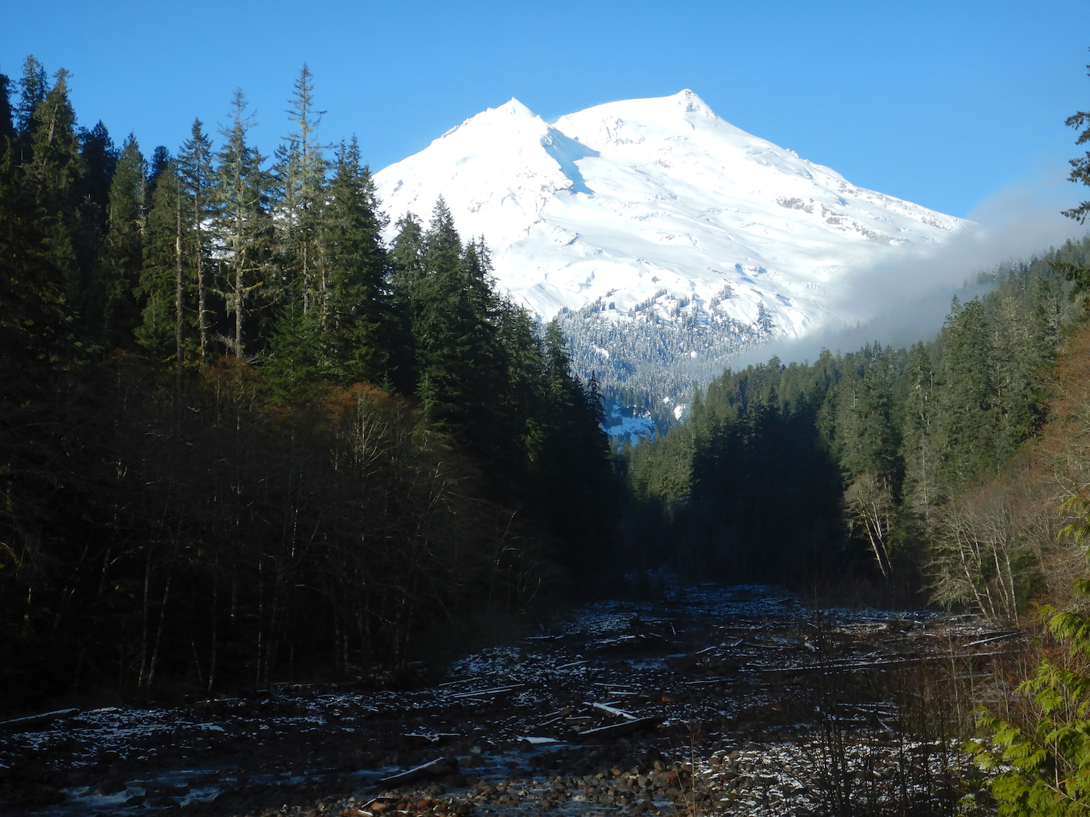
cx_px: 545
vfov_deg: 20.4
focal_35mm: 72
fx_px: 2267
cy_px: 408
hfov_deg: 27.0
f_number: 4.5
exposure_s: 1/800
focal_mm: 13
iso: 125
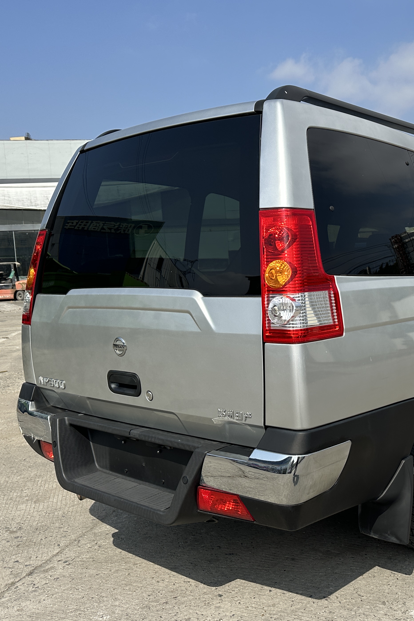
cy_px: 314
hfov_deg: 35.9
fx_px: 621
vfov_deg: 53.1
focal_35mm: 36
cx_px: 320
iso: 80
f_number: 1.78
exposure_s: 1/5525
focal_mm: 6.86
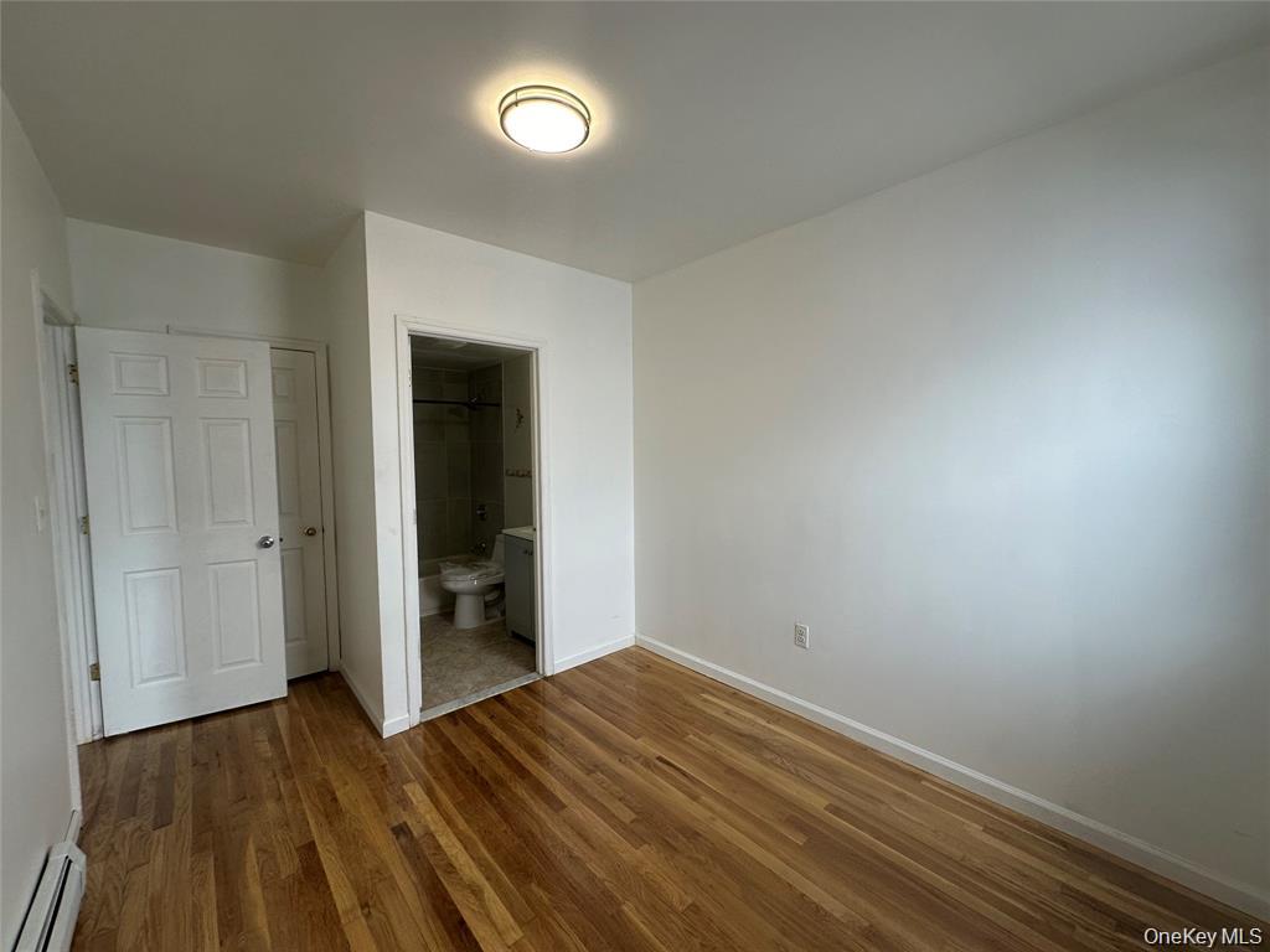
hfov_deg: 102.1
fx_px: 514
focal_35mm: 14
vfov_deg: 85.7
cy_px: 476
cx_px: 635
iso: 64
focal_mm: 2.22
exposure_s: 1/120
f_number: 2.2
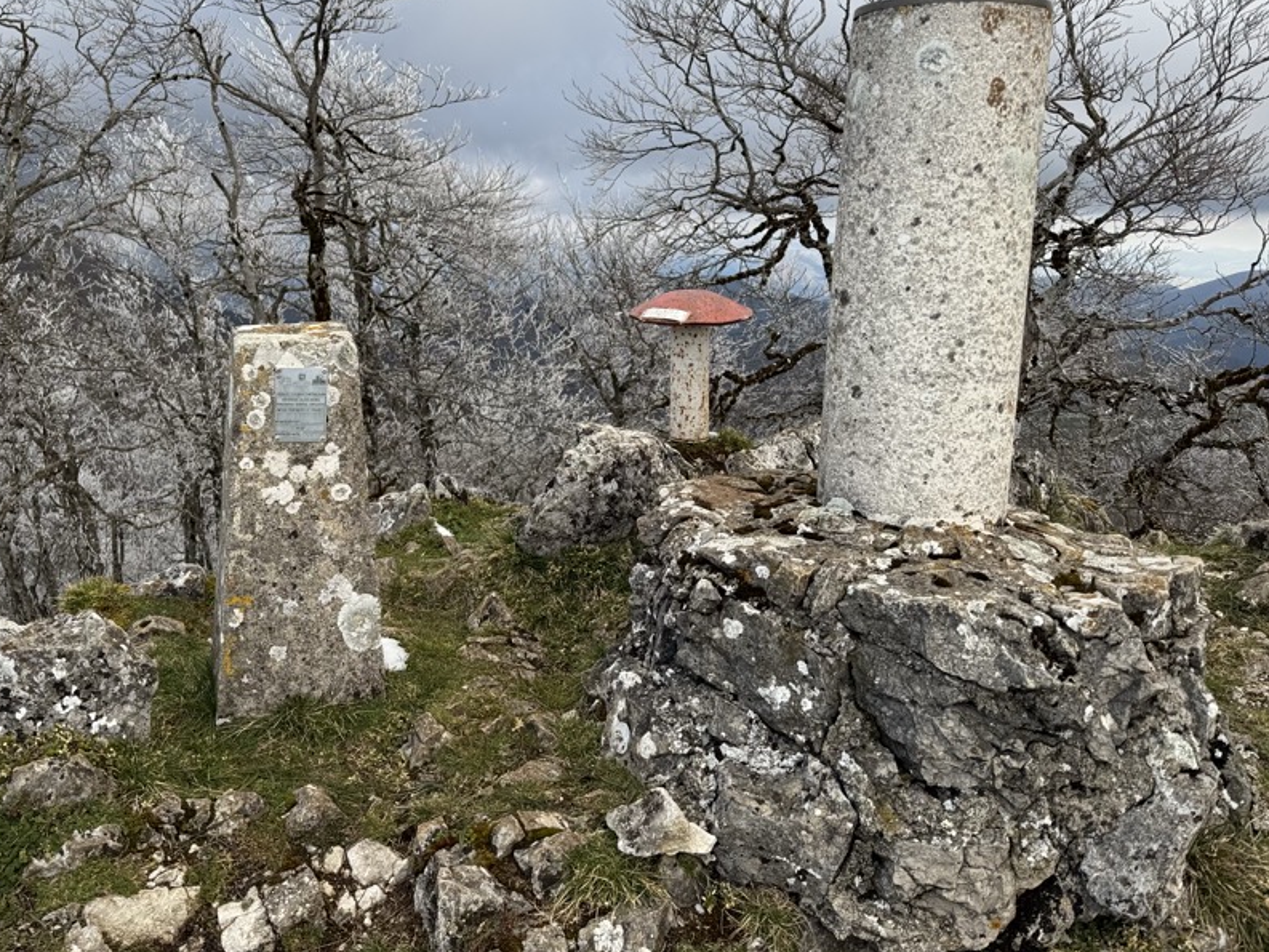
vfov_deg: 45.1
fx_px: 1137
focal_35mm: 31
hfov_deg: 57.7
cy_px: 365
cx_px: 488
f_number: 1.78
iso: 80
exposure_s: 1/842
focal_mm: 6.76
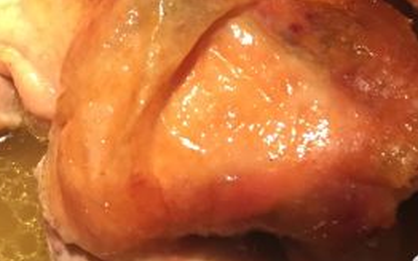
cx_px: 238
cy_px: -44
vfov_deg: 15.4
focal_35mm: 82
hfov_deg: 25.2
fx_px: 935
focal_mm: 4.15
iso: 64
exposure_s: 1/33
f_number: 2.2
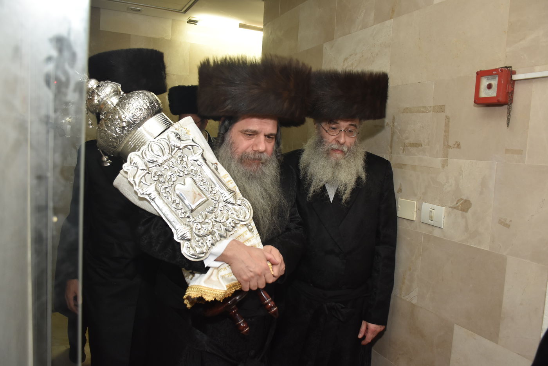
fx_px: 457
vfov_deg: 43.6
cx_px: 274
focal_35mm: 30
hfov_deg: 61.9
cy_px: 183
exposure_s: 1/100
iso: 800
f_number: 5.6
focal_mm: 20
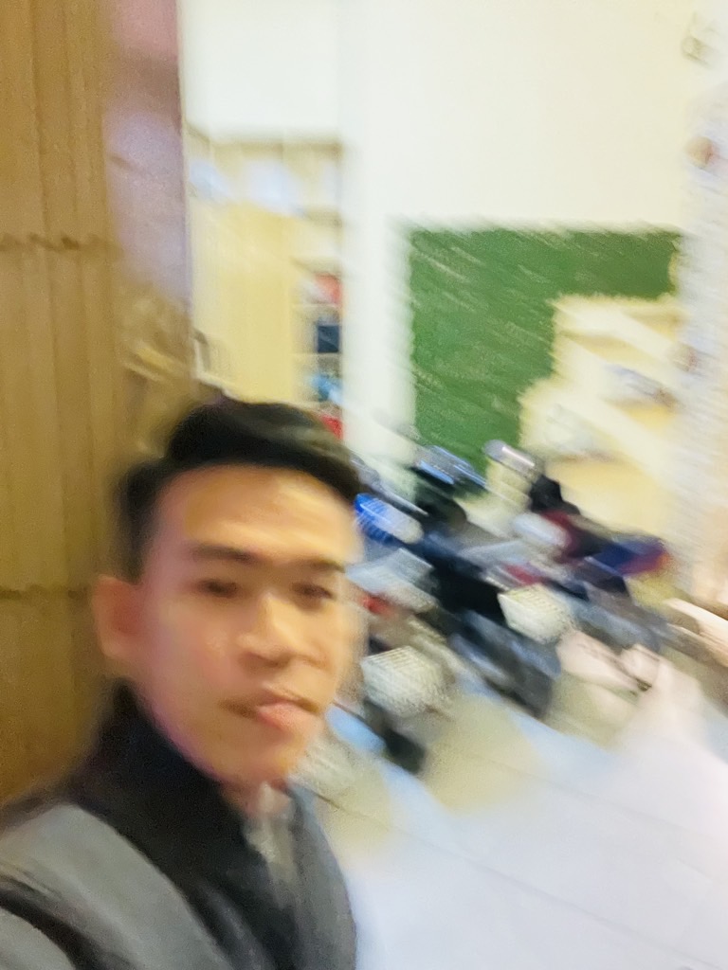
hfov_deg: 46.8
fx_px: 841
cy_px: 485
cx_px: 364
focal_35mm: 30
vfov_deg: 60.0
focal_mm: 2.71
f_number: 2.2
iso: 1250
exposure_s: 1/14
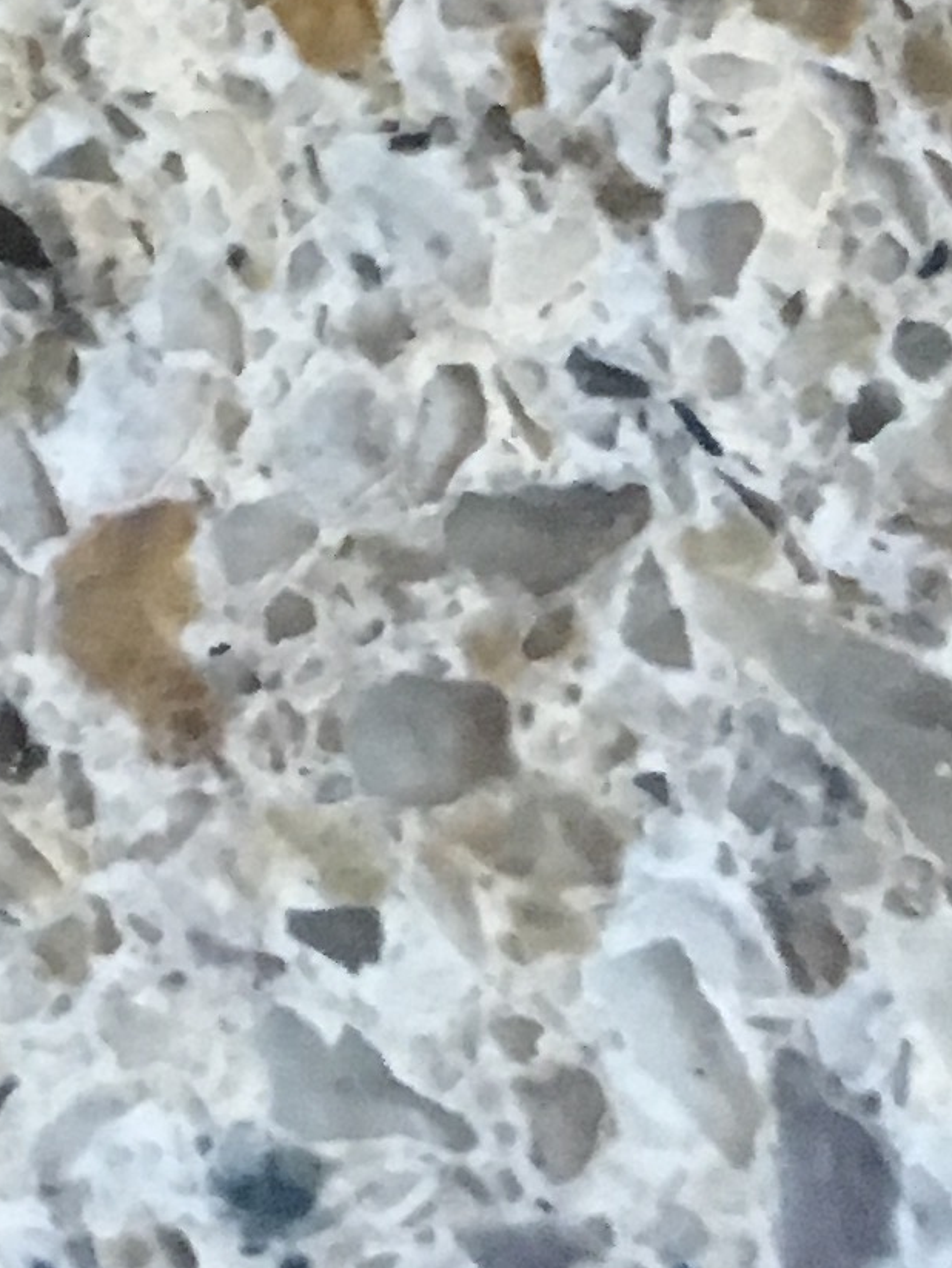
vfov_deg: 11.5
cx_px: -1351
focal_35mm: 142
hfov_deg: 9.3
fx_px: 5203
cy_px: -1747
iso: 200
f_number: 2.2
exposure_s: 1/20
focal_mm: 4.15
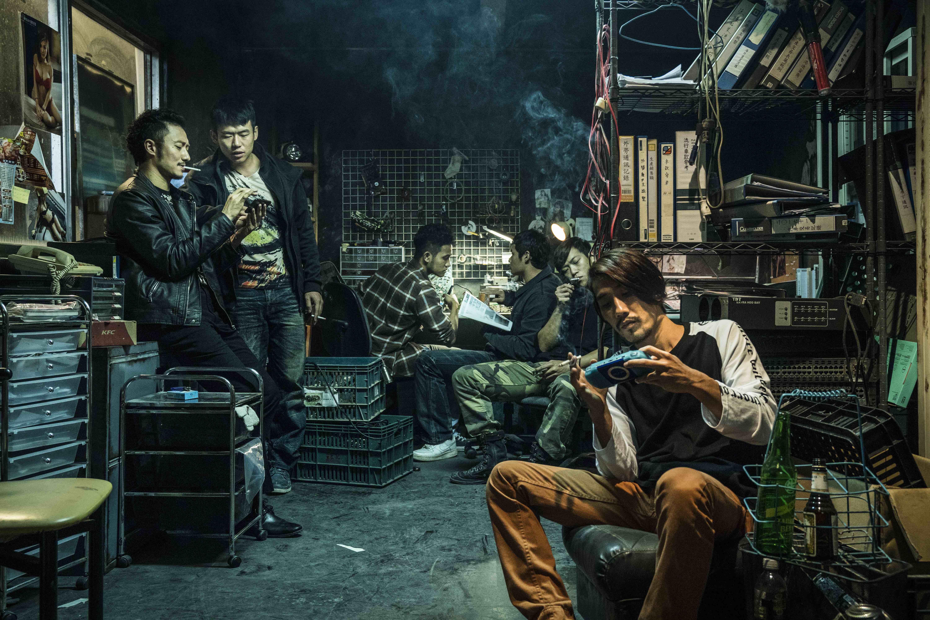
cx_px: 465
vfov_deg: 41.1
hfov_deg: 58.7
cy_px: 310
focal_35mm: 32
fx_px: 827
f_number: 4.5
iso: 6400
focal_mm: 32
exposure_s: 1/160
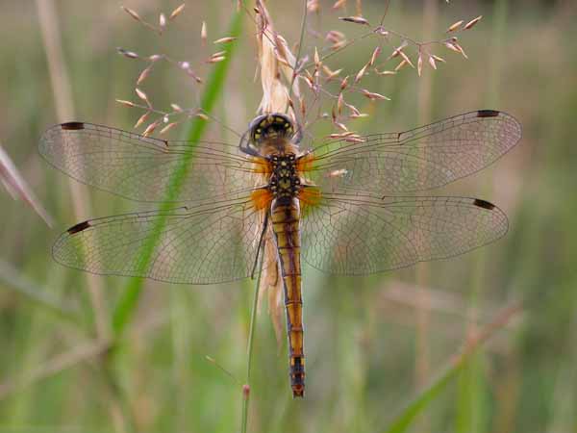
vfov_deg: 14.6
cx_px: 288
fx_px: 1684
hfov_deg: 19.4
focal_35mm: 101
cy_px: 216
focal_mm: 20.9
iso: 100
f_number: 4
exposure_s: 1/113
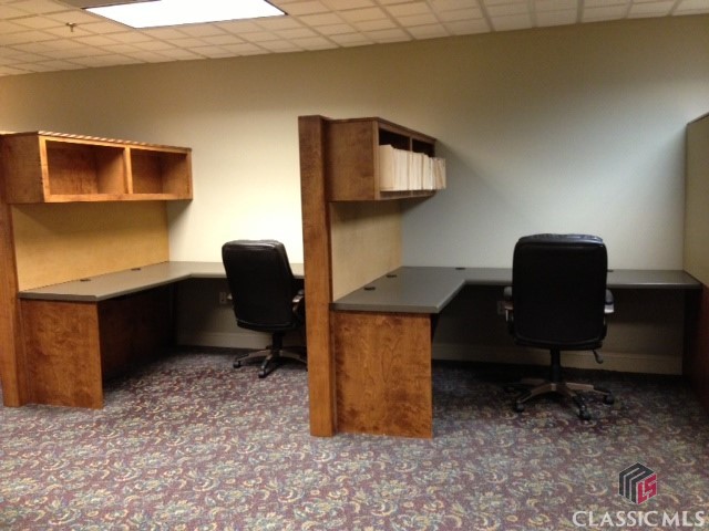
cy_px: 266
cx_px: 354
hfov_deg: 55.4
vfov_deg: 42.9
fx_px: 676
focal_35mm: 33
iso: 320
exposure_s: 1/20
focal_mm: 4.13
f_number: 2.4
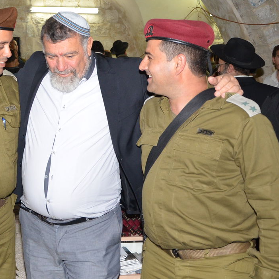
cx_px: 1
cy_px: 106
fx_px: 556
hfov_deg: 26.7
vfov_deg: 28.1
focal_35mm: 61
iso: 1250
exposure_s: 1/200
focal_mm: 24
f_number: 3.8
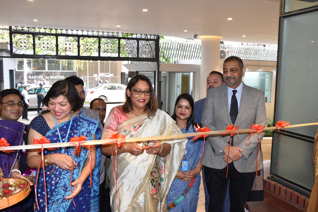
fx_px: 278
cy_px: 106
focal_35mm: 32
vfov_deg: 41.7
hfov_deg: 59.5
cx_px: 159
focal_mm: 21
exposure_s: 1/100
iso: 800
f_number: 5
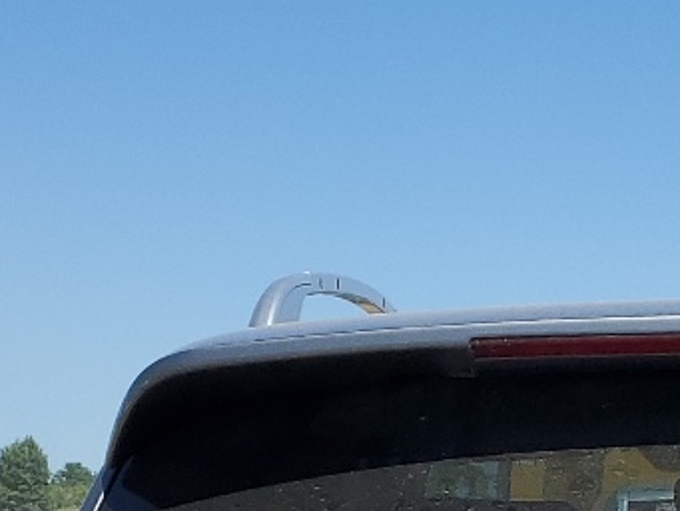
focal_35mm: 122
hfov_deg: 15.7
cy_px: 1068
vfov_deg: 10.9
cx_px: 770
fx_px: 2397
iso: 50
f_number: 1.5
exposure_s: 1/5000
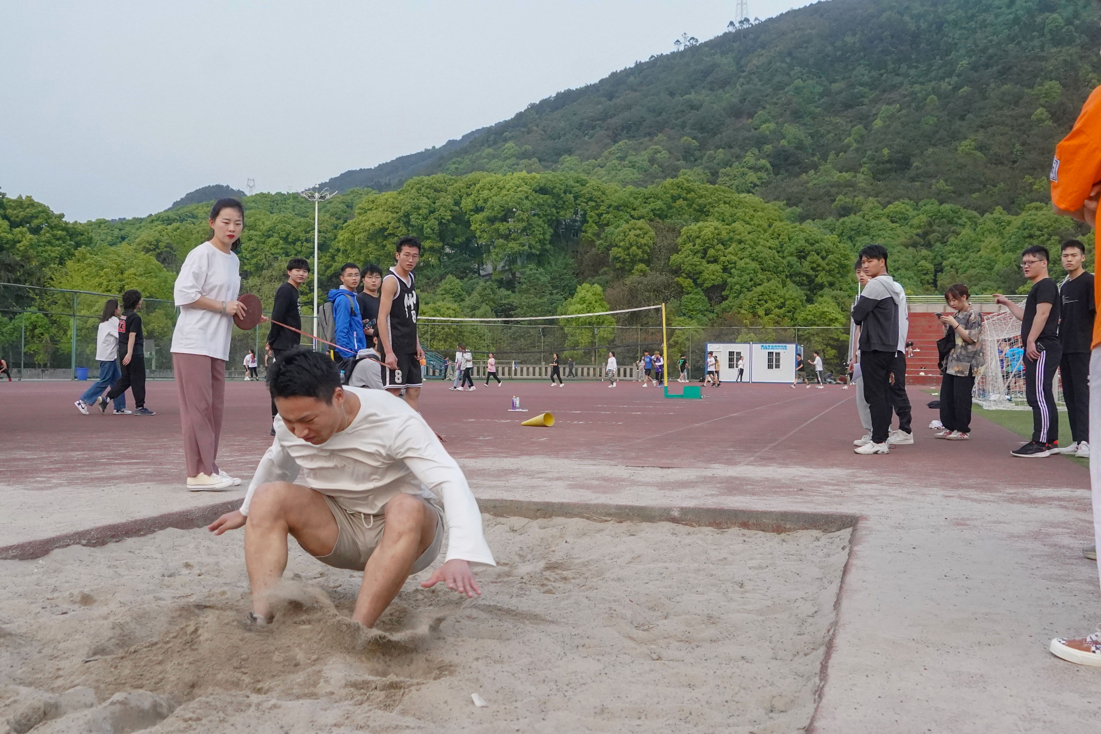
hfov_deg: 53.1
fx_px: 1101
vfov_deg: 36.9
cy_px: 367
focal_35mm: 36
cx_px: 550
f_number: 5.6
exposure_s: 1/1600
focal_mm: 24
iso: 6400
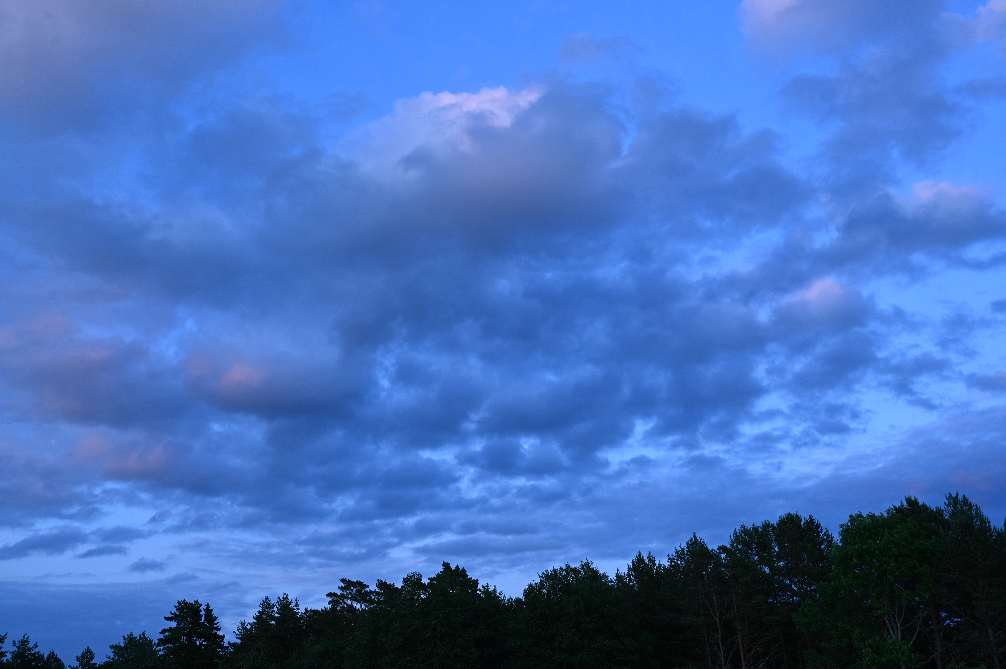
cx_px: 503
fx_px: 949
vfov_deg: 38.8
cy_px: 334
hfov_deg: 55.8
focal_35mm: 34
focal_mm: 34
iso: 500
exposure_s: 1/100
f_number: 8
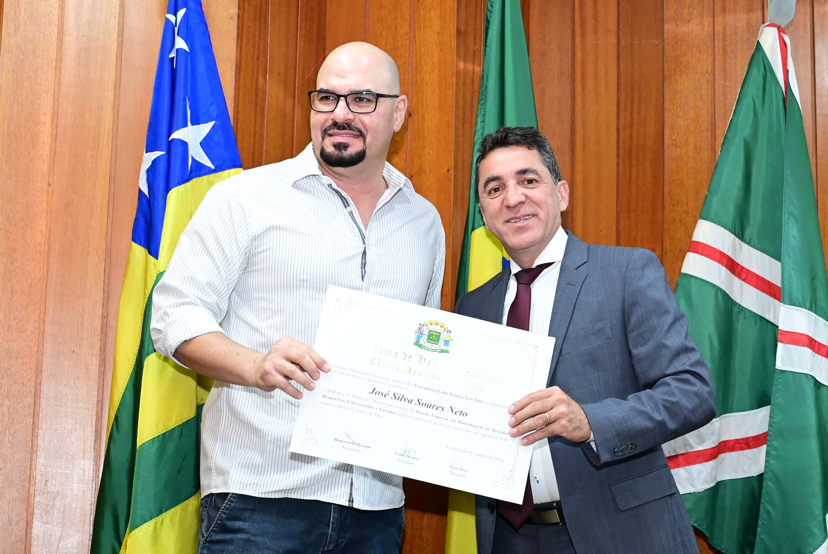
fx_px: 1542
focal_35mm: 67
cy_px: 277
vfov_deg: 20.3
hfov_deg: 30.1
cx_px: 414
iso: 4000
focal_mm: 45
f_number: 4
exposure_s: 1/125
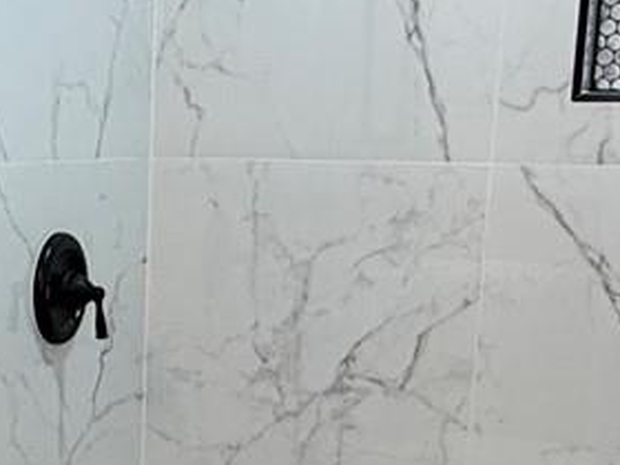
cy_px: 423
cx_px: -11
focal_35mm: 80
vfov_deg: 18.1
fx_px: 1433
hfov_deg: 23.3
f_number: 2.2
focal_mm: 2.22
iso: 160
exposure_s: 1/120
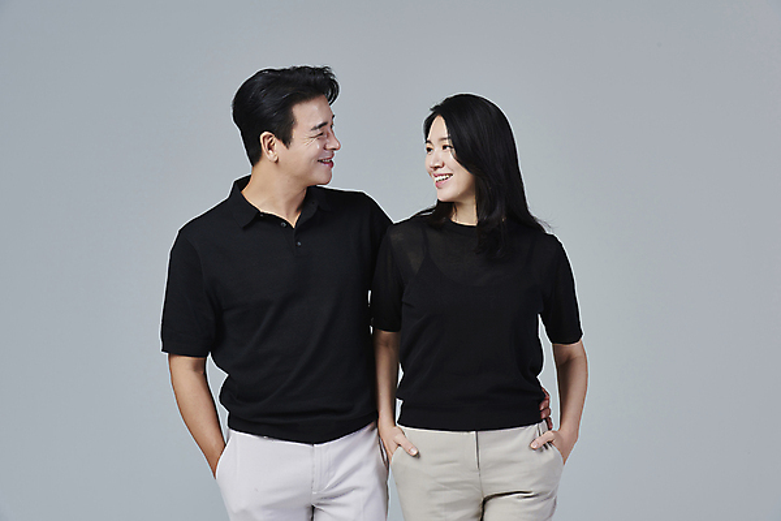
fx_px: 2278
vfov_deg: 13.0
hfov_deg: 19.5
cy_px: 260
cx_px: 390
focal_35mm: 105
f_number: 11
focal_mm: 105
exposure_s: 1/125
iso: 100
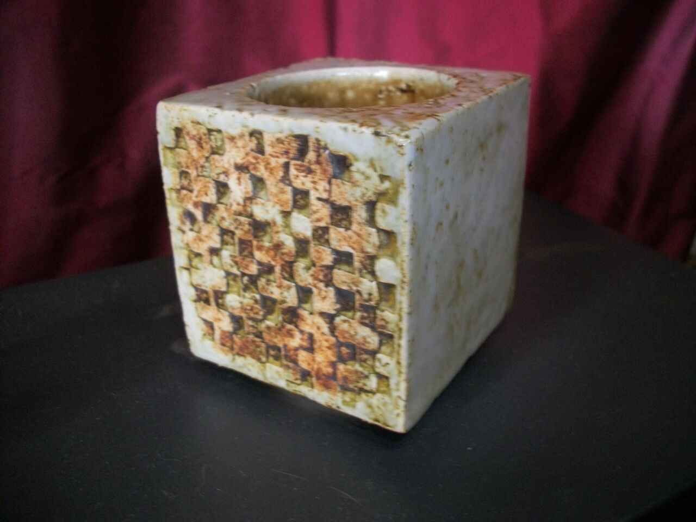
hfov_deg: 56.8
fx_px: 643
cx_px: 348
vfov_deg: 44.2
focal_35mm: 32
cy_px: 261
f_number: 2.9
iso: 160
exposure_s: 1/30
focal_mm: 5.7
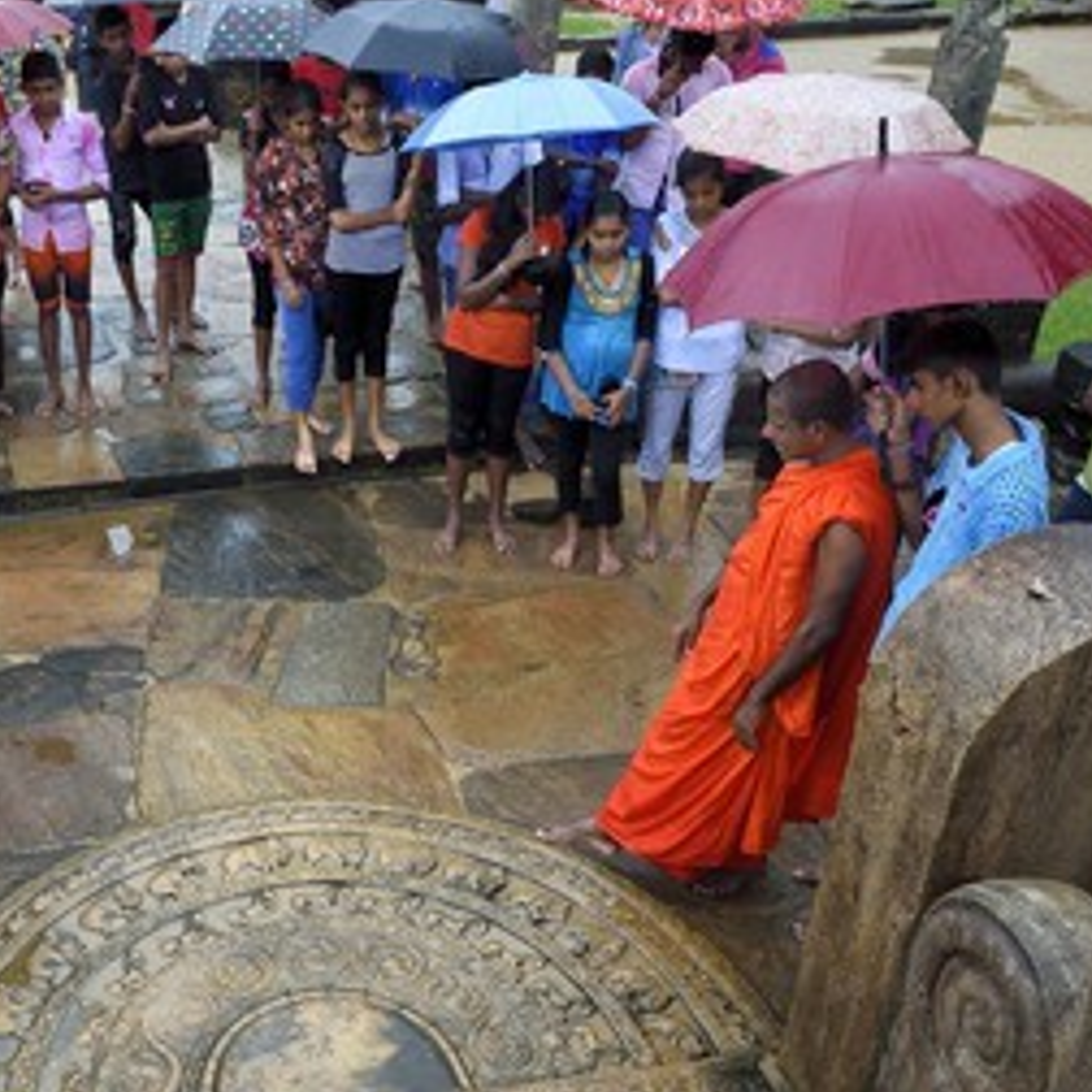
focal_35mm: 41
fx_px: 1463
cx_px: 247
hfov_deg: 39.6
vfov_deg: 40.9
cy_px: 594
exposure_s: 1/125
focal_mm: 29
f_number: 8
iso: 1600
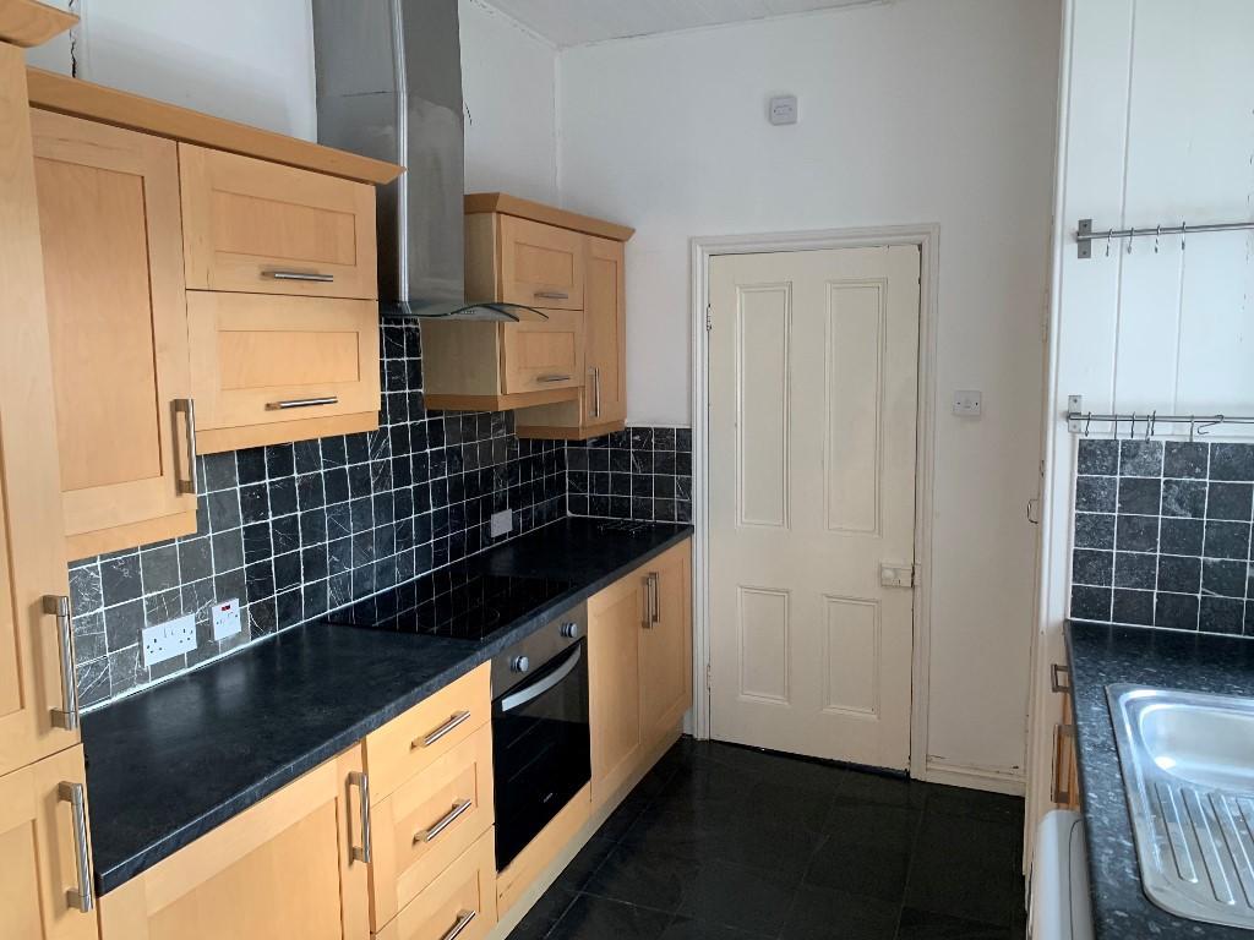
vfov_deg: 53.1
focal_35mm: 26
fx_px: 942
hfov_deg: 67.3
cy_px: 470
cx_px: 627
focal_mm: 4.25
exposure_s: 1/76
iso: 100
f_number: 1.8
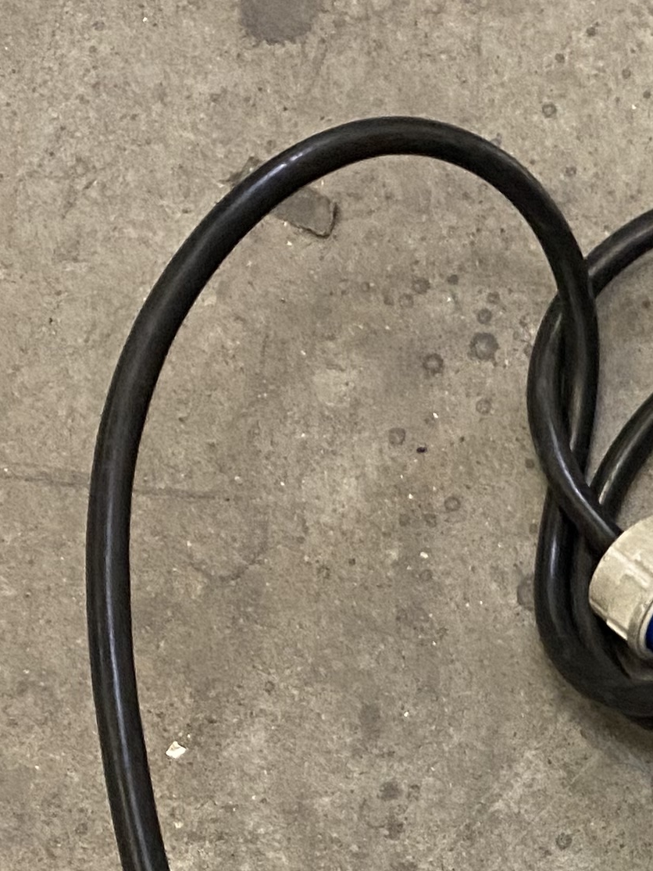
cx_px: 1060
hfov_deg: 14.4
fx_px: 2365
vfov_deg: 19.7
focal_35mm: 94
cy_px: 1023
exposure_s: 1/33
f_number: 1.8
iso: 400
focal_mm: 4.25
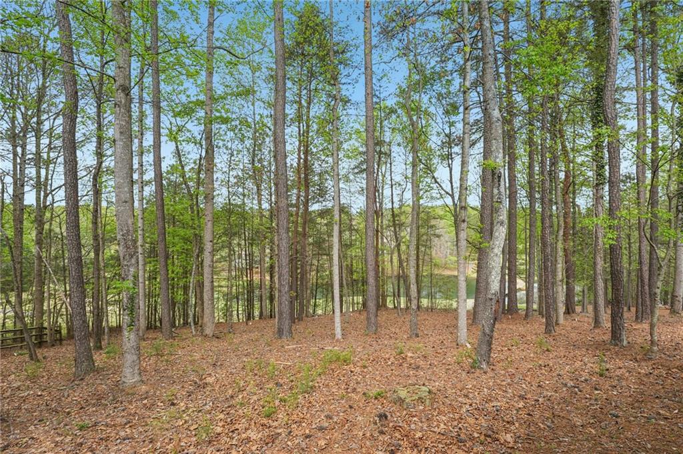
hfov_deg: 104.3
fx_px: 265
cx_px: 342
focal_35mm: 14
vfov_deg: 81.1
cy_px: 227
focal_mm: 14
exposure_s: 1/60
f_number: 8
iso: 100
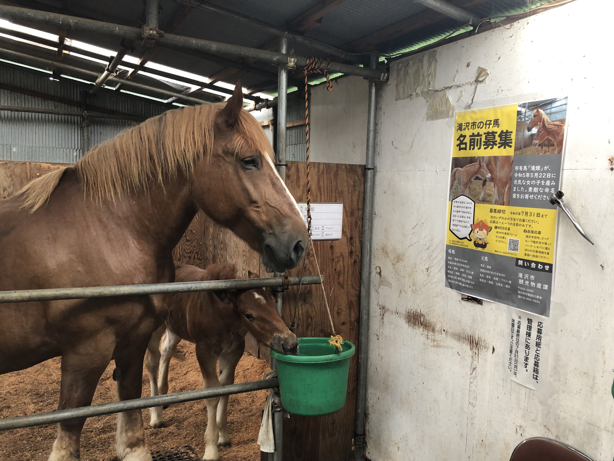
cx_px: 307
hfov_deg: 63.4
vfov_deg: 49.7
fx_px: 497
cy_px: 230
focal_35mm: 28
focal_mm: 3.99
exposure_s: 1/17
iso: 40
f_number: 1.8
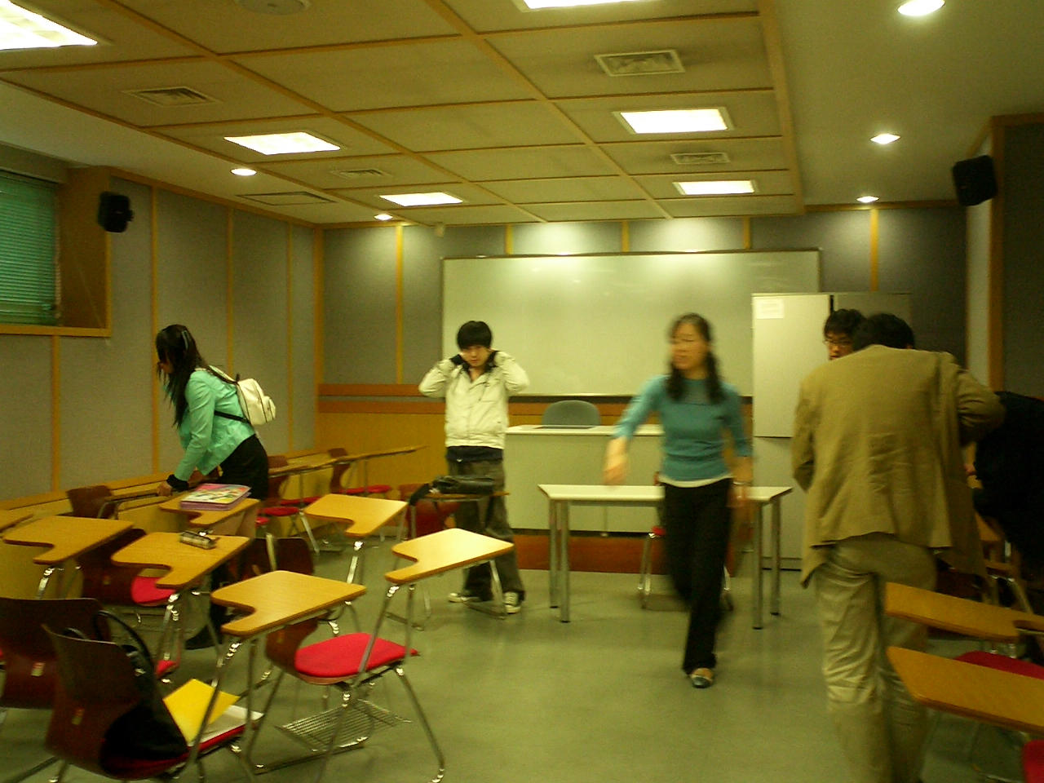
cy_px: 392
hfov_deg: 50.1
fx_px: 1116
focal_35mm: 37
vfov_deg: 38.7
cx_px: 522
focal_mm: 5.6
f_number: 3.5
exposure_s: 1/20
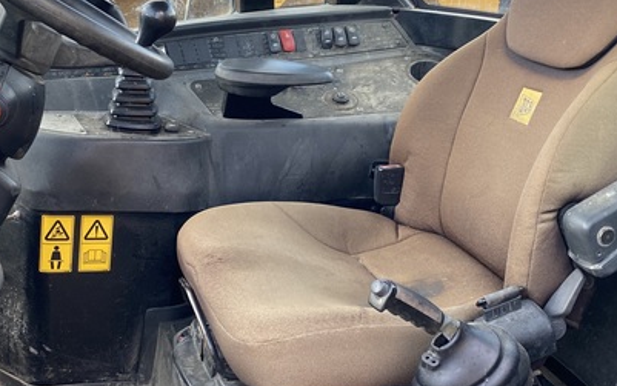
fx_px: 925
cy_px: 152
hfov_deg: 36.8
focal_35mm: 55
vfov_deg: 23.5
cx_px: 257
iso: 80
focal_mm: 4.25
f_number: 1.8
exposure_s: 1/121
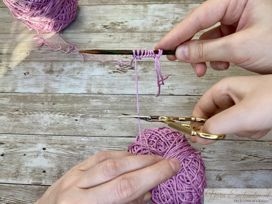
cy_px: 102
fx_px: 204
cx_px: 136
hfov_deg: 67.3
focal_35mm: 26
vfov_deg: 53.1
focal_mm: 4.25
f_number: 1.8
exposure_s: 1/121
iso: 32
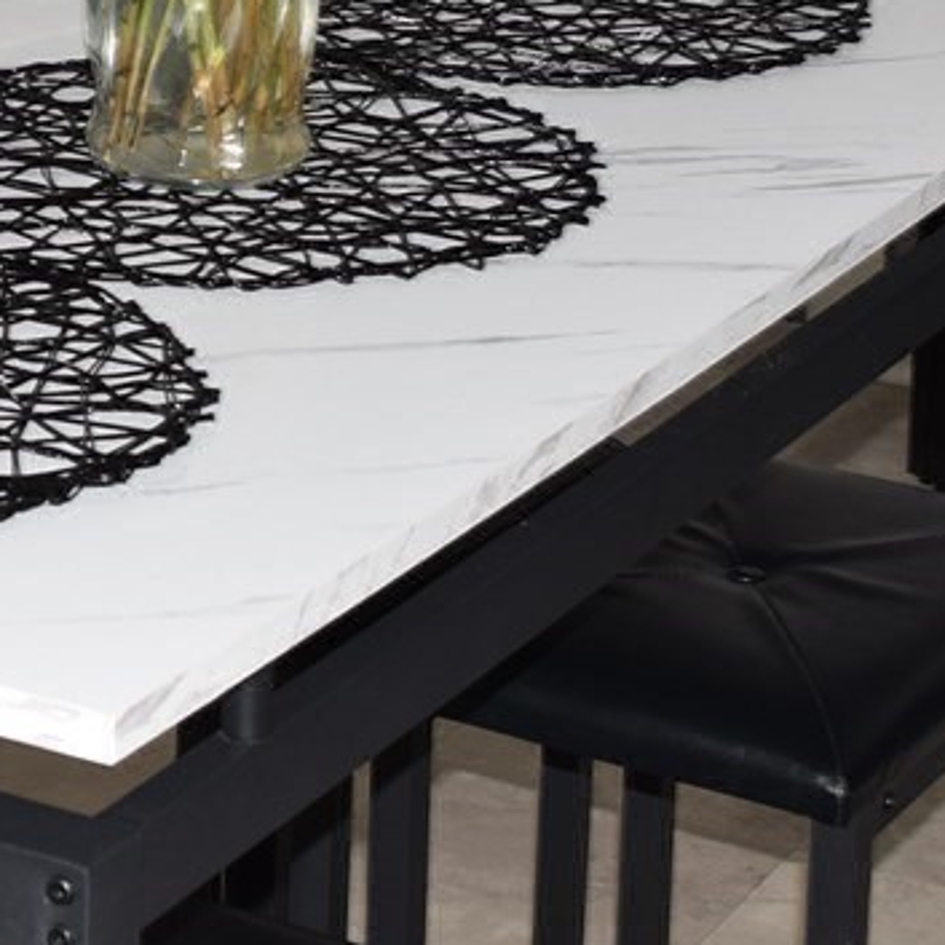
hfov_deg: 12.9
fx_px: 4108
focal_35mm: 133
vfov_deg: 12.7
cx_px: -70
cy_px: -245
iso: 100
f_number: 6.3
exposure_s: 1/125
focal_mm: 18
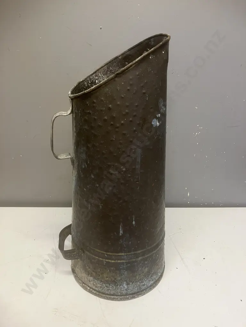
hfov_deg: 49.7
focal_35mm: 28
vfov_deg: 63.4
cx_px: 123
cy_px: 164
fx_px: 265
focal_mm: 3.99
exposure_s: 1/50
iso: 80
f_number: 1.8
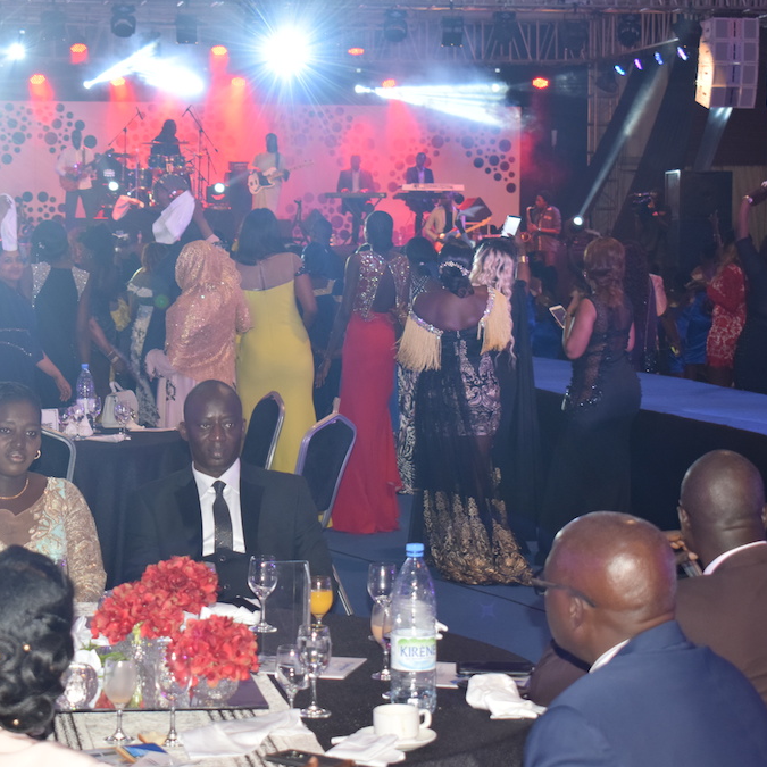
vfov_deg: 19.5
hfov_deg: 19.4
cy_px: 384
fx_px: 2231
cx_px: 232
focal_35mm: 89
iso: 640
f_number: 5.6
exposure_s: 1/80
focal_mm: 46
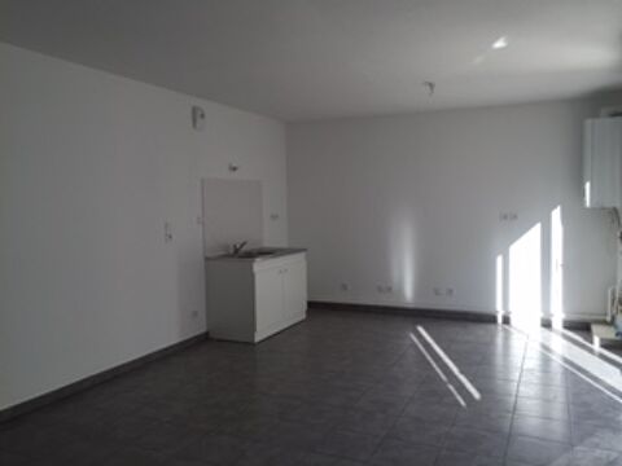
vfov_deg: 48.2
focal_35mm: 29
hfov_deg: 61.7
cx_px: 311
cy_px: 233
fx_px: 521
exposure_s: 1/257
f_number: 2.2
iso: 32
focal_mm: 4.15
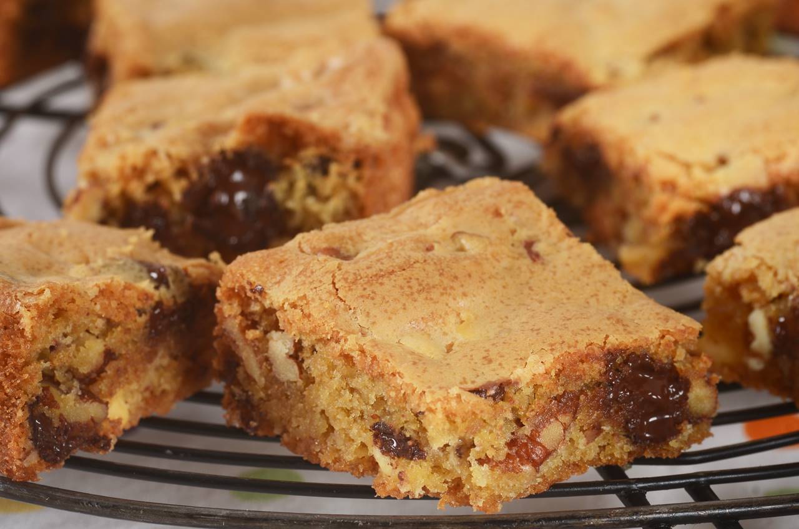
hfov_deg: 13.1
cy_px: 264
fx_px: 3489
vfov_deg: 8.7
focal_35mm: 158
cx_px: 400
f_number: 8
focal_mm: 105
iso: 100
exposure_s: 1/100
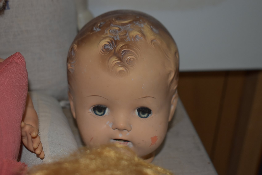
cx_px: 131
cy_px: 88
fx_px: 437
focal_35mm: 60
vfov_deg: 22.7
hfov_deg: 33.4
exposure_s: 1/100
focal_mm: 40
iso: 450
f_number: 4.8
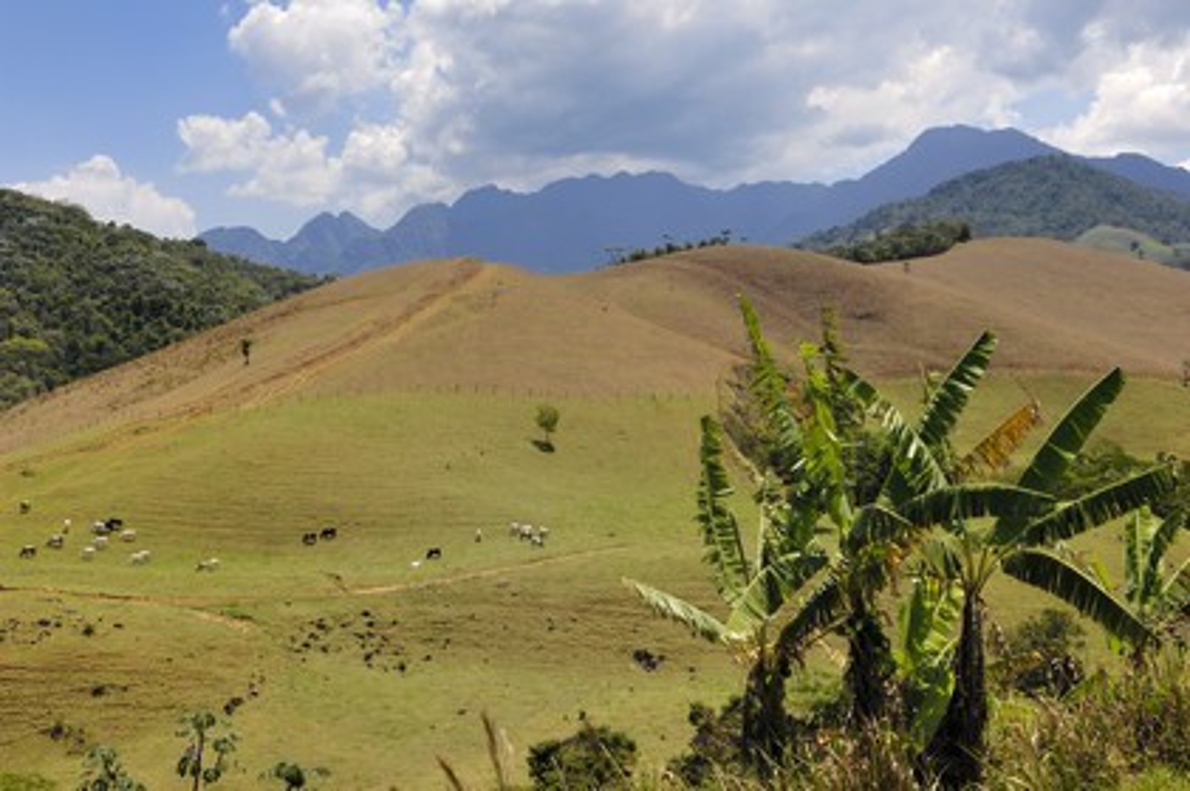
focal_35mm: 42
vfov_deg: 31.8
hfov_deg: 46.4
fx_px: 1387
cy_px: 396
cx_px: 595
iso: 100
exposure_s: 1/160
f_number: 11
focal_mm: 28
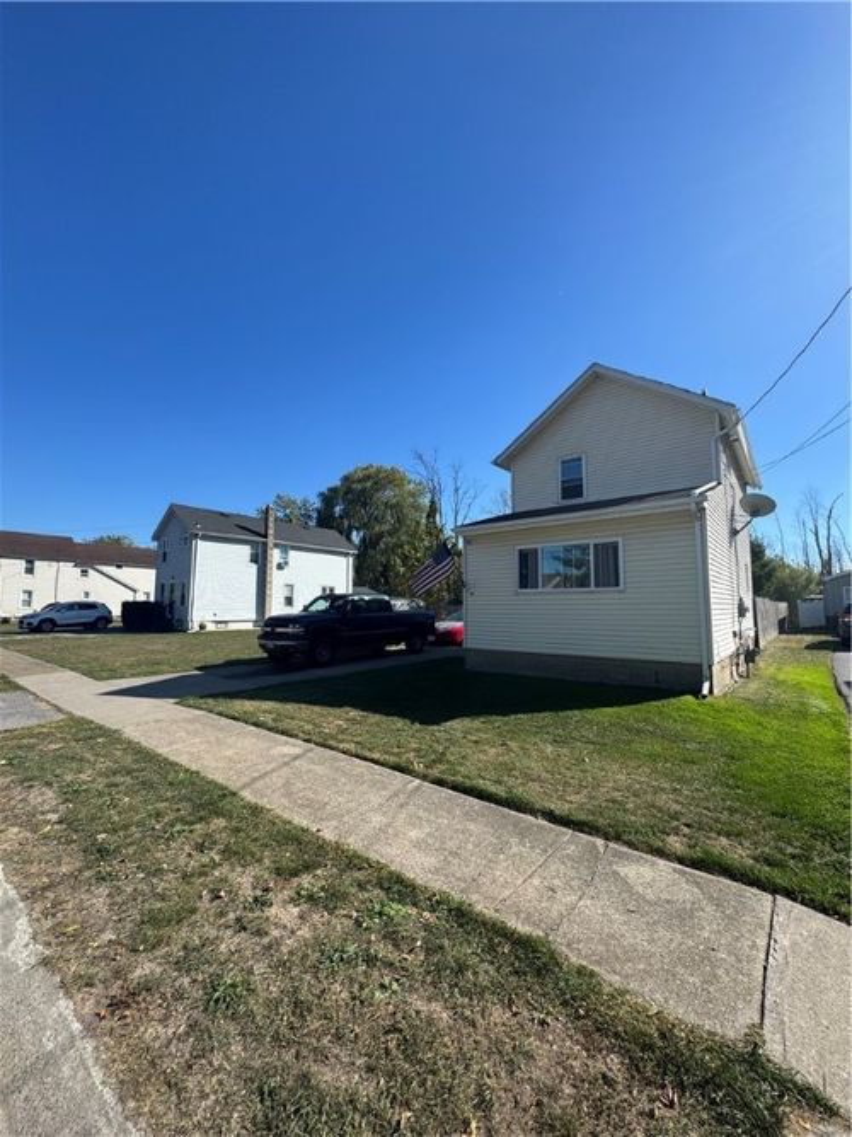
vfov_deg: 102.1
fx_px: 460
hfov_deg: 85.7
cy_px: 568
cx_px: 426
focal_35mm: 14
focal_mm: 2.22
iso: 50
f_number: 2.2
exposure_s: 1/1299
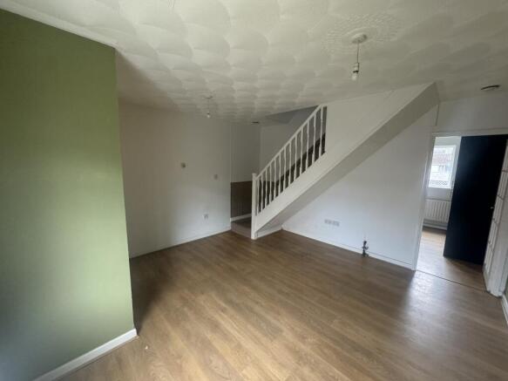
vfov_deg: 85.7
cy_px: 190
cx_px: 254
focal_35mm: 14
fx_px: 205
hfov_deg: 102.1
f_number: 2.2
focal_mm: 2.22
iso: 400
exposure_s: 1/60
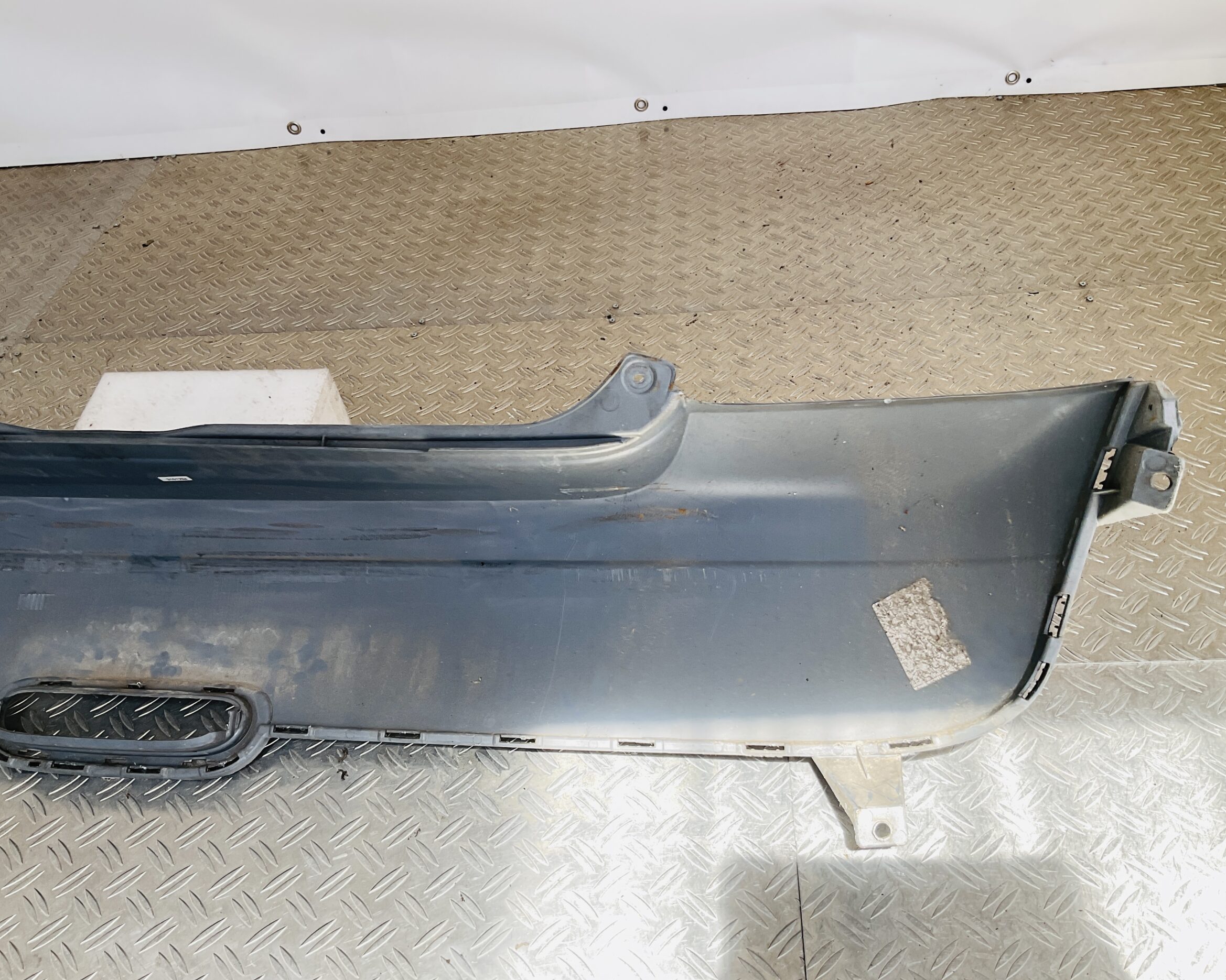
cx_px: 612
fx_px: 1125
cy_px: 478
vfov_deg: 47.1
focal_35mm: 31
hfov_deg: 57.2
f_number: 1.8
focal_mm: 3
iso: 16
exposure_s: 1/383
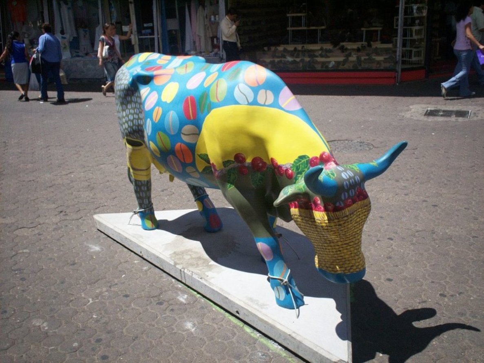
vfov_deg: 39.6
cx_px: 242
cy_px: 182
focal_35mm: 36
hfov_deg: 51.4
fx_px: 503
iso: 100
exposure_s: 1/590
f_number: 4.5
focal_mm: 6
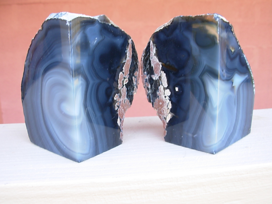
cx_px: 136
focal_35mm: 38
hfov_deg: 49.0
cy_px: 102
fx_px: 299
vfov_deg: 37.7
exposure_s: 1/26.9
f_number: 2.9
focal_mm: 6.3
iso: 50
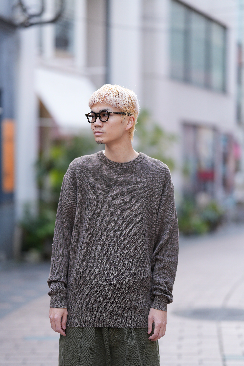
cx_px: 122
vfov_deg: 23.9
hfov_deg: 16.1
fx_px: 864
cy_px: 183
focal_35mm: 85
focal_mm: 85
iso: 100
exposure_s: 1/500
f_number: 1.4
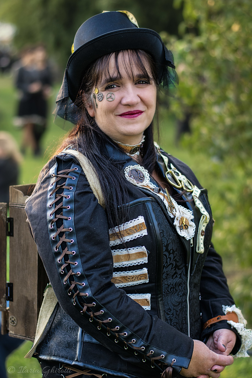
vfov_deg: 27.0
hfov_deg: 18.2
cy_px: 189
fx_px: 787
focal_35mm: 75
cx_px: 126
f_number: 2.2
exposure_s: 1/640
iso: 400
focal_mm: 50
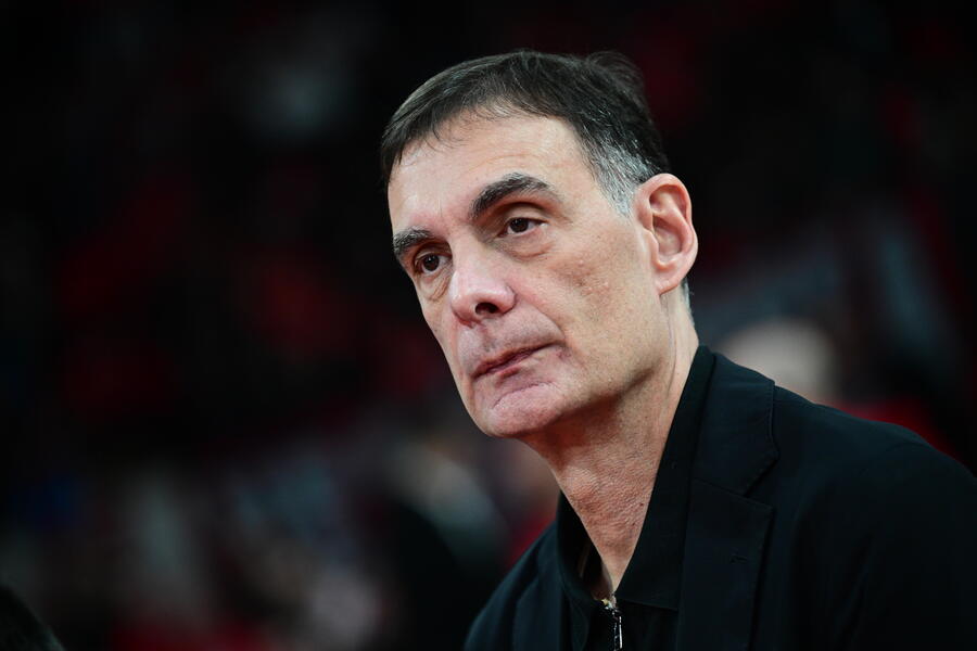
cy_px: 326
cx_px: 488
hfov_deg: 12.1
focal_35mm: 170
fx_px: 4613
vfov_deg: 8.1
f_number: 3.2
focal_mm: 170
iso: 2000
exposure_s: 1/800
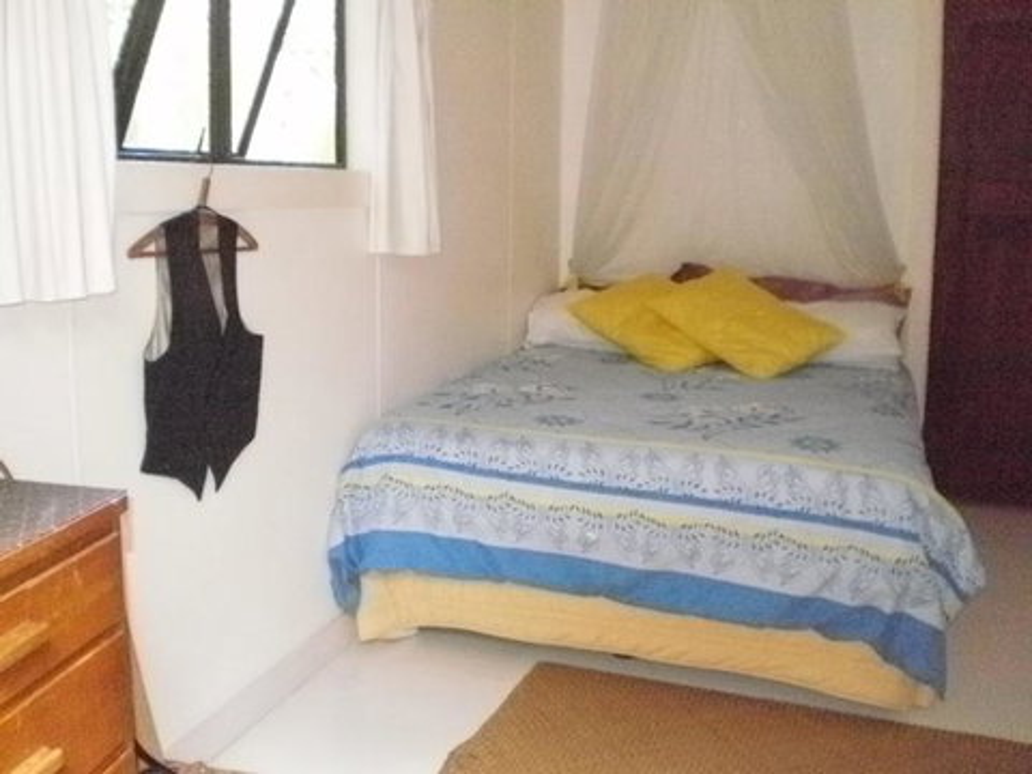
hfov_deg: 51.4
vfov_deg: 39.7
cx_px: 516
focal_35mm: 36
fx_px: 1073
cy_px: 387
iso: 1600
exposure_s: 1/160
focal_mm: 6.3
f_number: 3.1
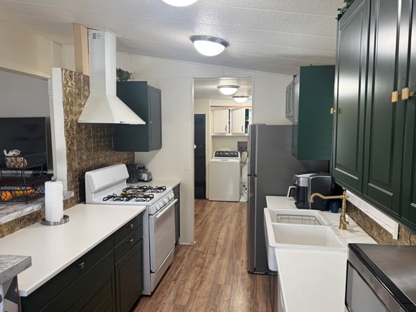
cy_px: 161
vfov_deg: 53.0
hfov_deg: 67.3
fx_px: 312
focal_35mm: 26
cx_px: 216
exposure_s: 1/60
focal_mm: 6.76
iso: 125
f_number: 1.78
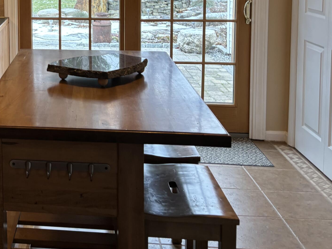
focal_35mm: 55
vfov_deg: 25.1
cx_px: 4
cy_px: -8
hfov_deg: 32.3
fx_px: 528
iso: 125
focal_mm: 5.96
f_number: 1.6
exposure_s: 1/120
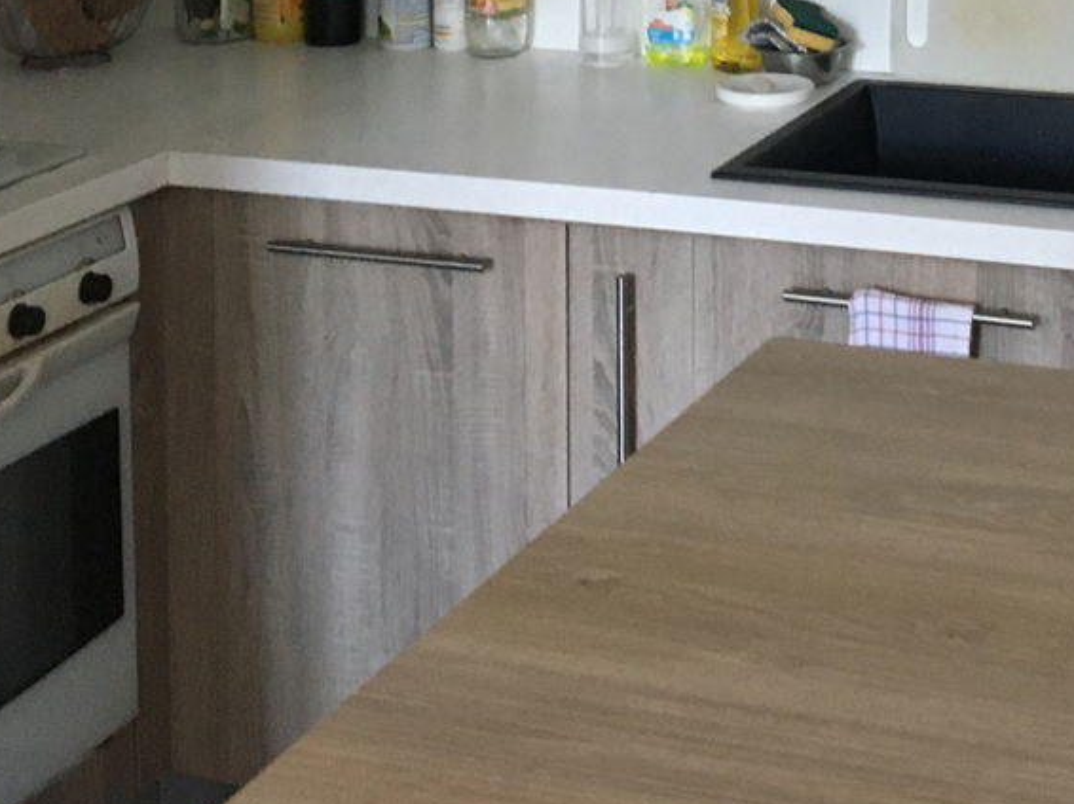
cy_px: -309
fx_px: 2543
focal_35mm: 82
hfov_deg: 23.6
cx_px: 824
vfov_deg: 16.7
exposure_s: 1/33
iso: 200
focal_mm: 4.15
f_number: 2.2
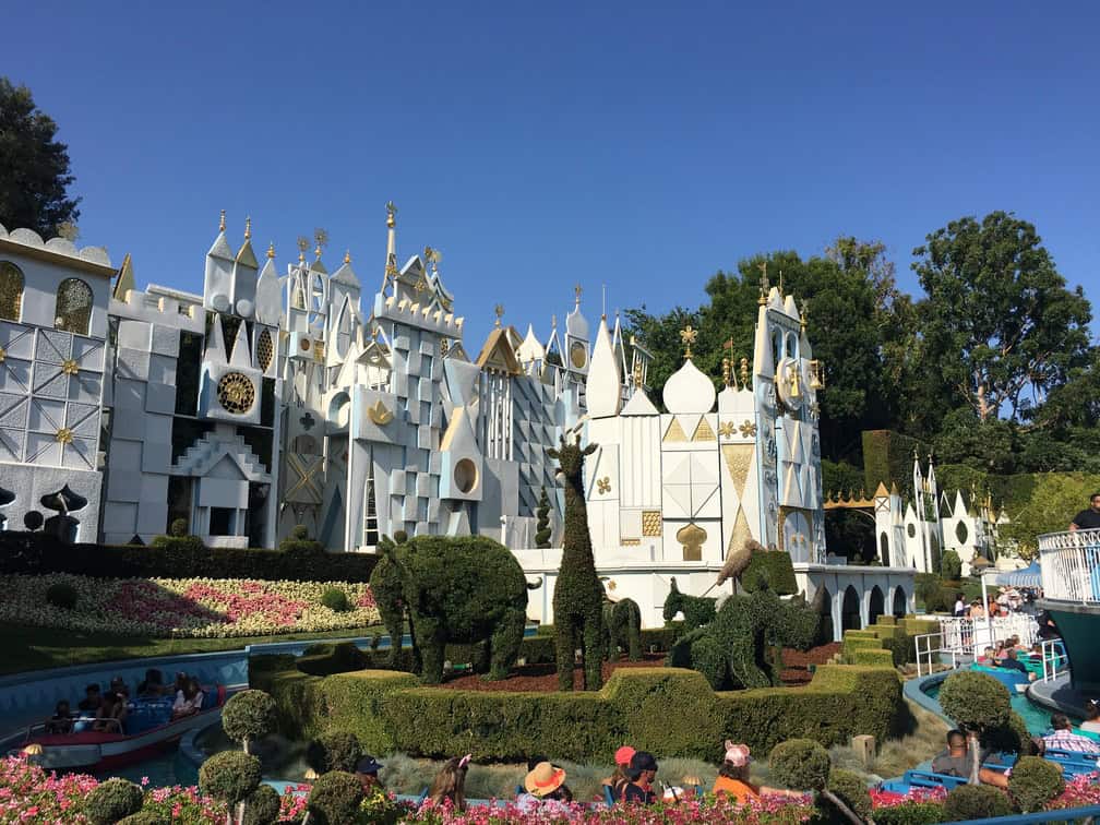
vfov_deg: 48.2
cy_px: 412
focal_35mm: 29
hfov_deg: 61.7
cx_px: 550
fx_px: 922
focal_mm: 4.2
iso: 25
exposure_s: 1/2653
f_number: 2.2
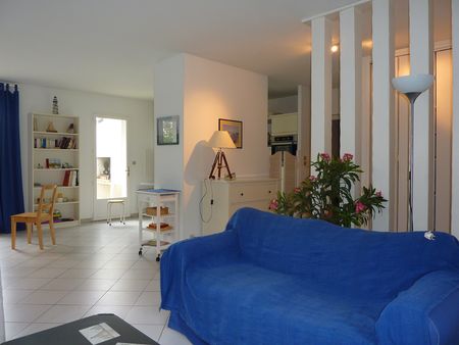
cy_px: 172
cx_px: 230
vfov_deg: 54.9
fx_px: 332
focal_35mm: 25
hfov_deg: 69.4
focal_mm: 4.1
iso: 125
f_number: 3.3
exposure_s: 1/30
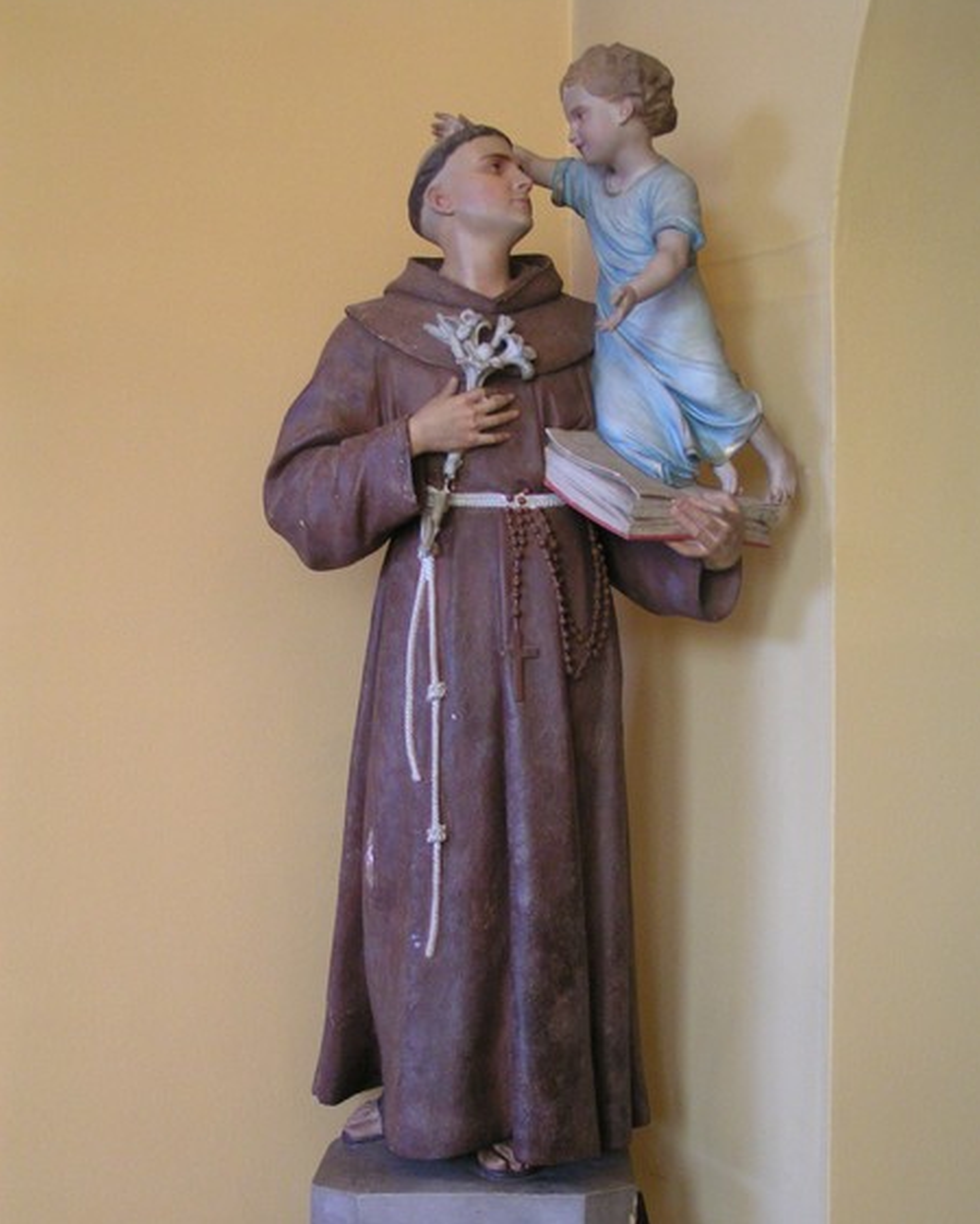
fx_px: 1740
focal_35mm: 48
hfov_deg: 31.5
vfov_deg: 38.8
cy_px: 658
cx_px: 500
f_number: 2.8
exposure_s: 1/40
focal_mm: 6.9
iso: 200
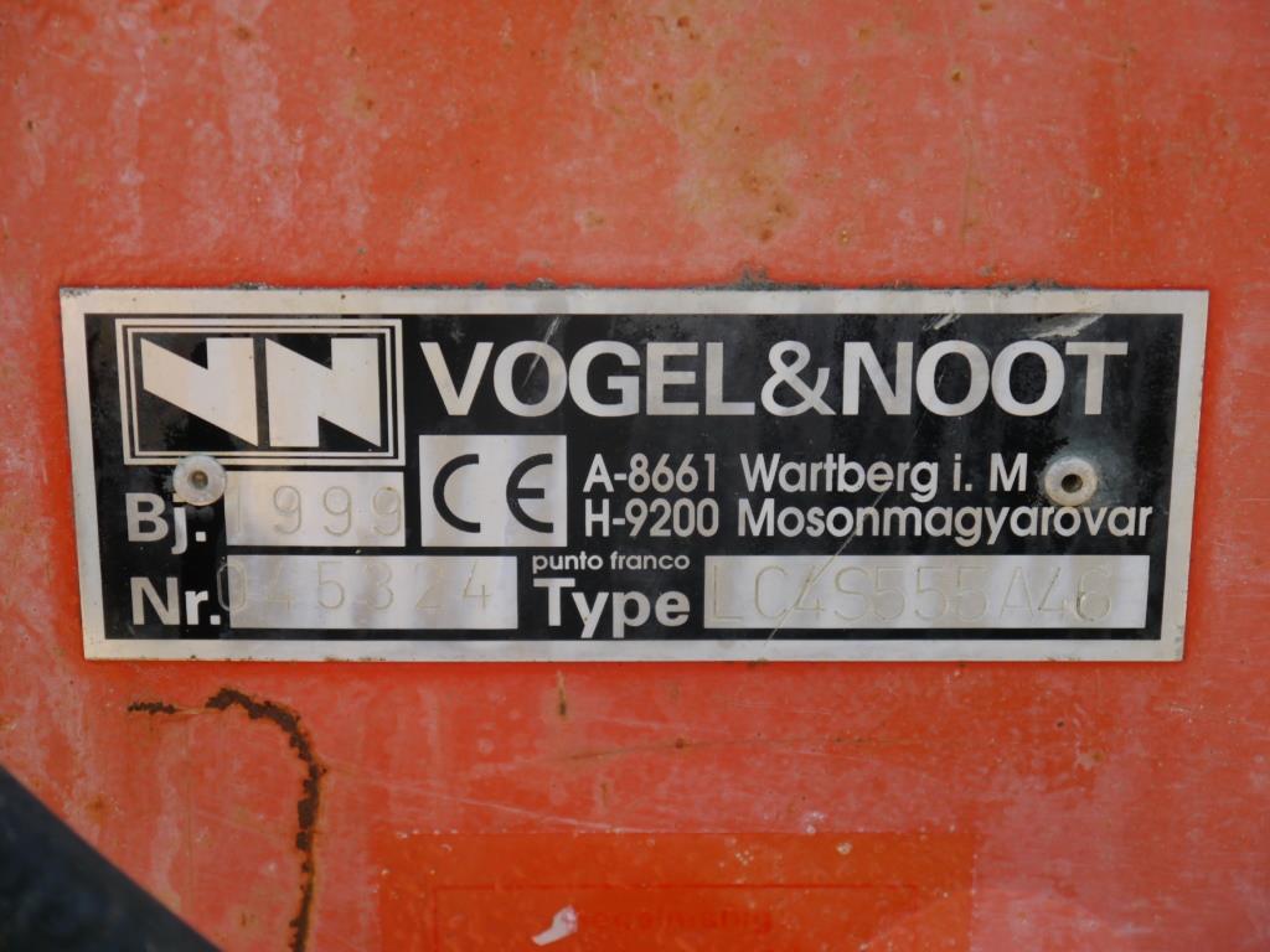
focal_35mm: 84
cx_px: 635
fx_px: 3082
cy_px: 476
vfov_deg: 17.6
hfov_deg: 23.3
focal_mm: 42
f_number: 5.6
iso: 160
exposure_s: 1/125
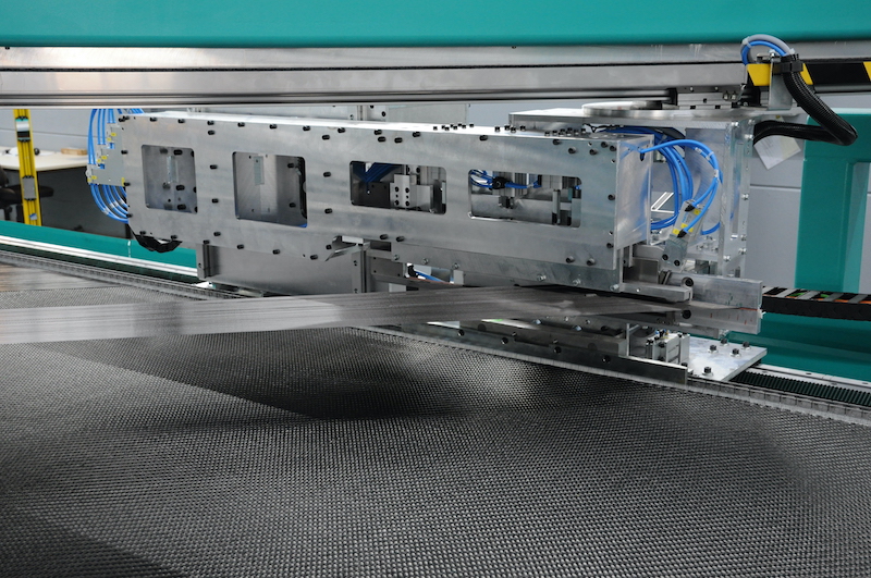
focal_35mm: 45
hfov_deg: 43.7
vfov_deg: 29.8
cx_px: 436
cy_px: 289
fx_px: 1087
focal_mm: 30
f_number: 6.3
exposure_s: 1/40
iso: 1000
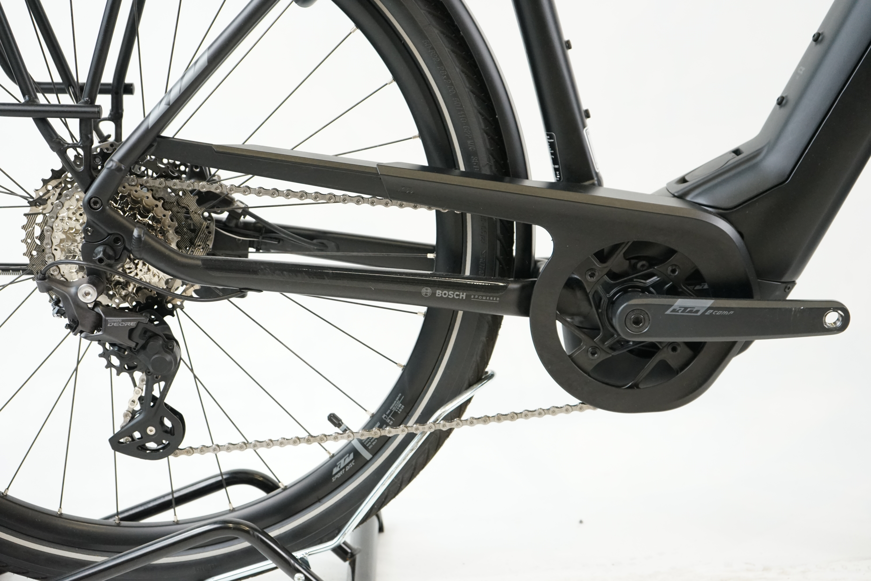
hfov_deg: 33.4
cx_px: 436
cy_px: 290
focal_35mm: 60
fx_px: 1452
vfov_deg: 22.6
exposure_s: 1/200
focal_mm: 60
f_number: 5
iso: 2500
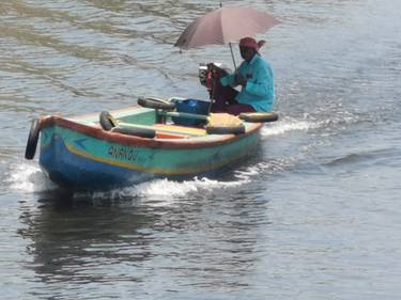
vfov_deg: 4.7
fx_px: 3659
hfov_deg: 6.3
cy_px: 125
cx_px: 171
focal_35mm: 316
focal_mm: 7.48
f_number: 2.4
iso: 50
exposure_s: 1/734
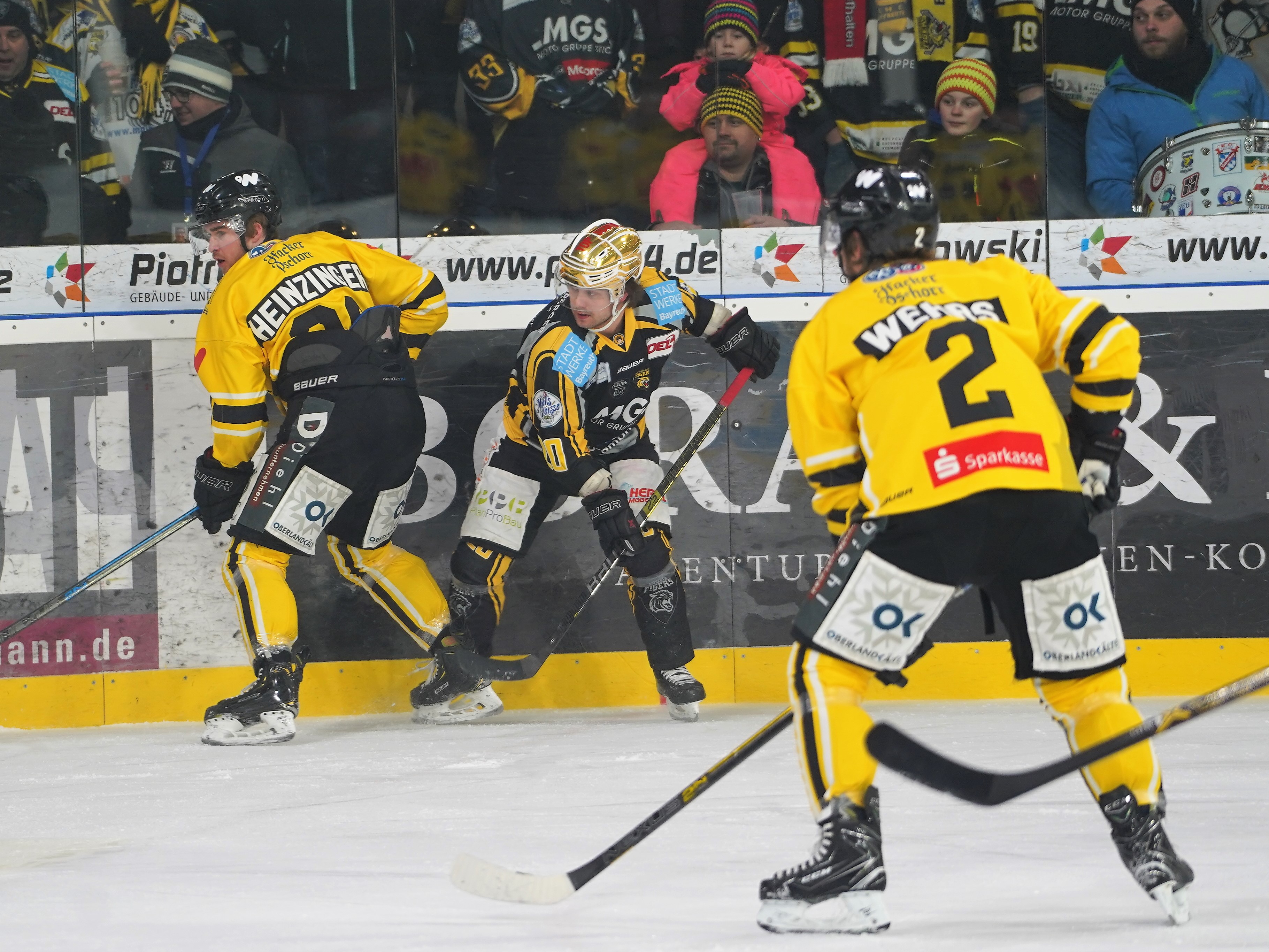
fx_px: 7369
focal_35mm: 201
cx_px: 572
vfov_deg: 7.4
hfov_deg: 9.8
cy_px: 477
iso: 500
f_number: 4
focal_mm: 185
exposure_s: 1/200
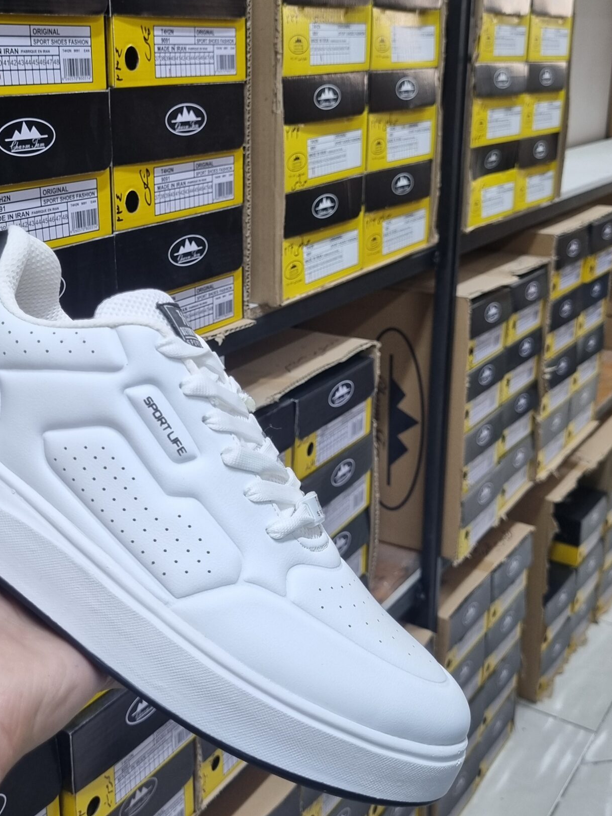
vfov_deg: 45.5
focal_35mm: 41
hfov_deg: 34.8
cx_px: 205
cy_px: 326
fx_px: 966
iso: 80
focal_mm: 5.4
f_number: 1.8
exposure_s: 1/100
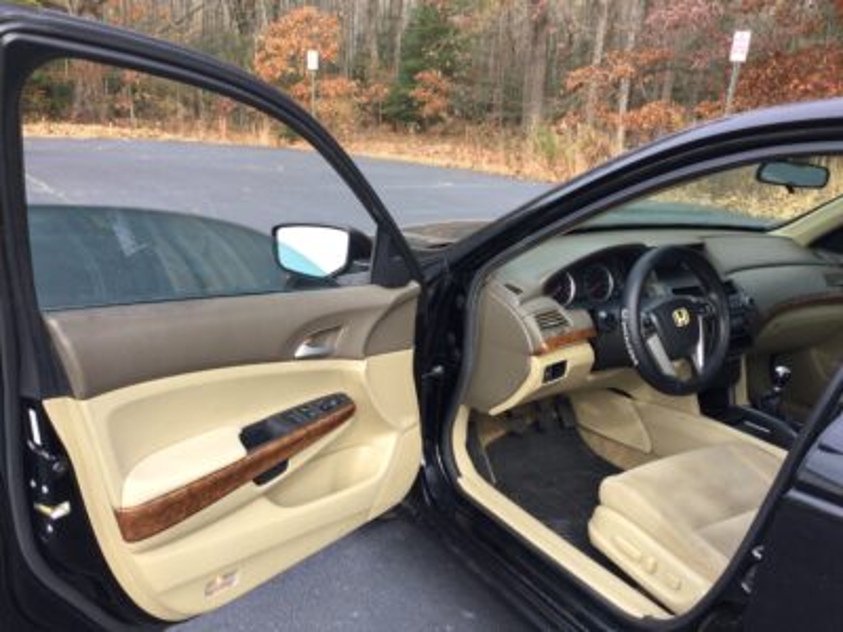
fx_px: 755
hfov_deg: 58.4
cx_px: 422
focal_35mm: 31
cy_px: 316
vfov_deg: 45.4
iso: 25
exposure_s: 1/179
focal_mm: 3.3
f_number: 2.4
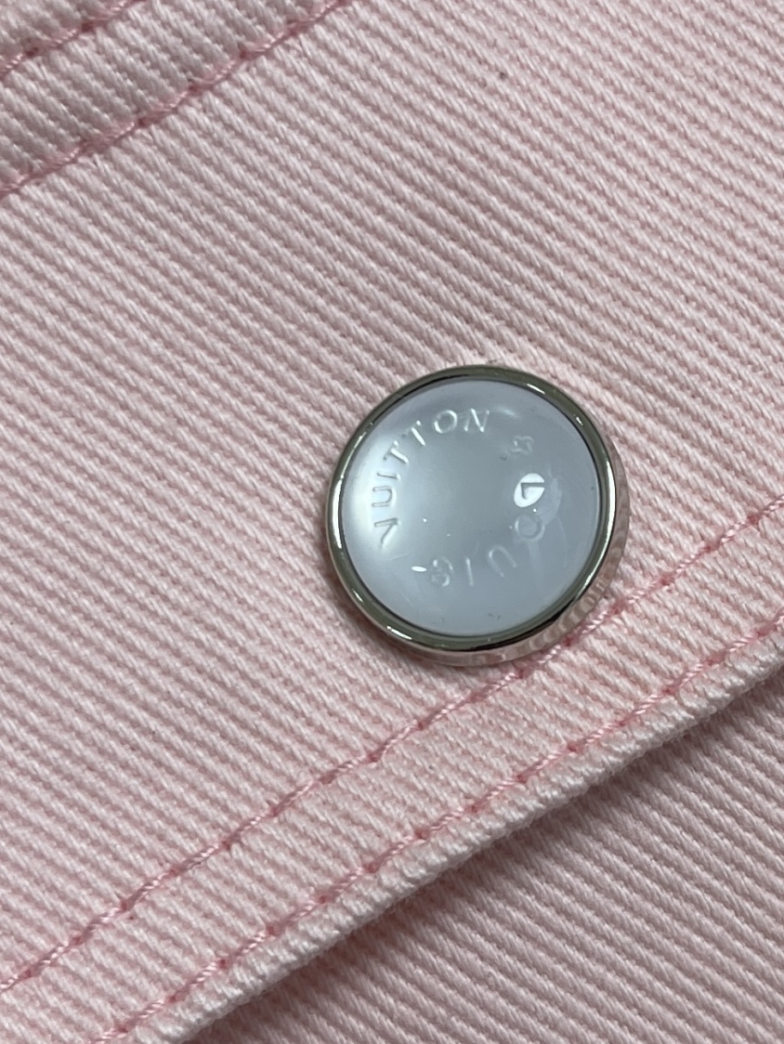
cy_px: 550
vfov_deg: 56.8
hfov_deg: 43.8
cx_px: 498
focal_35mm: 32
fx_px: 966
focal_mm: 5.1
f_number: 1.6
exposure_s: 1/100
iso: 40
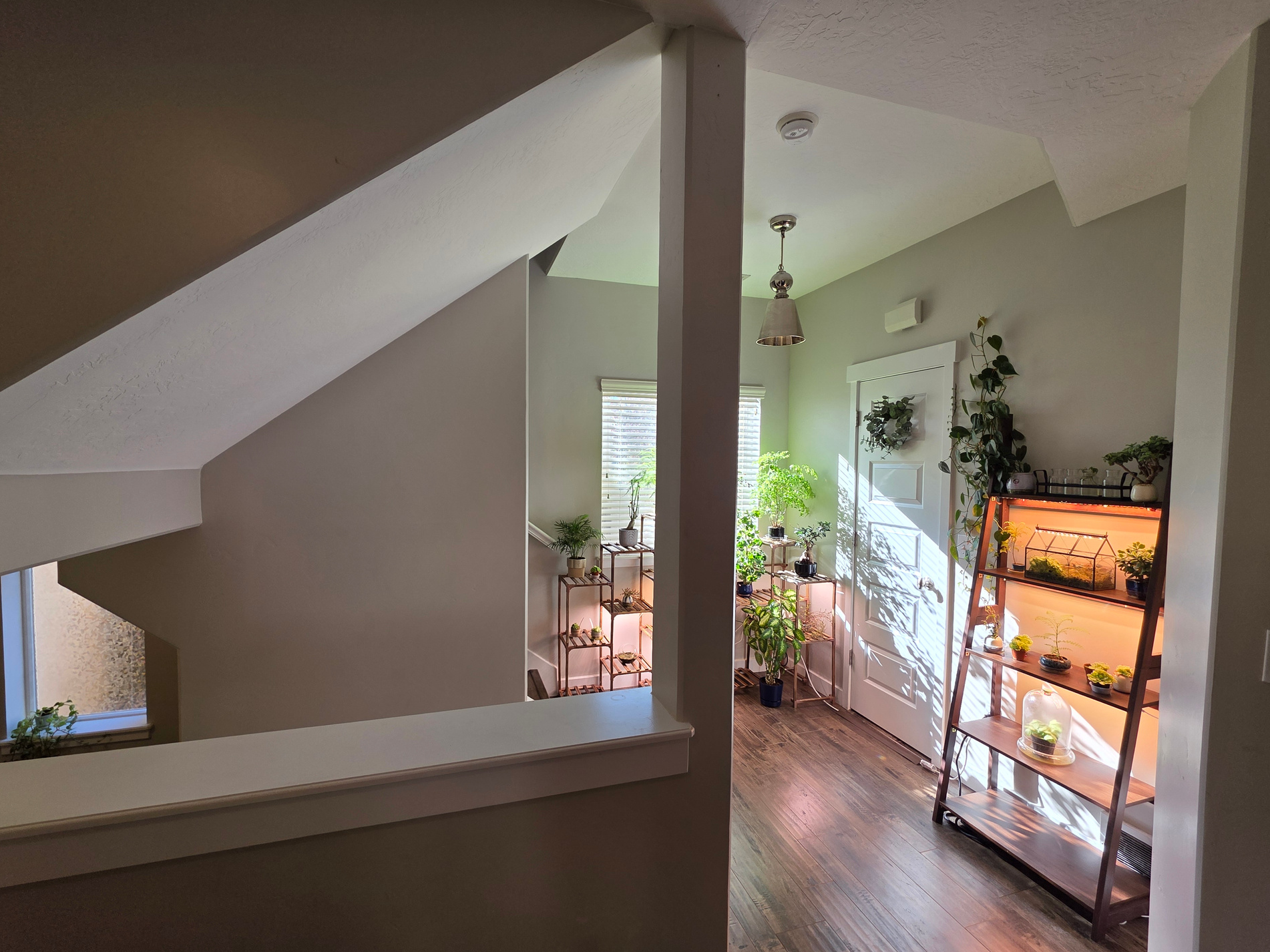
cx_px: 615
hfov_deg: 102.0
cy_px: 483
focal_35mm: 14
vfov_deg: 85.7
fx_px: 514
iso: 40
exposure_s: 1/120
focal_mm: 2.2
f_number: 1.9
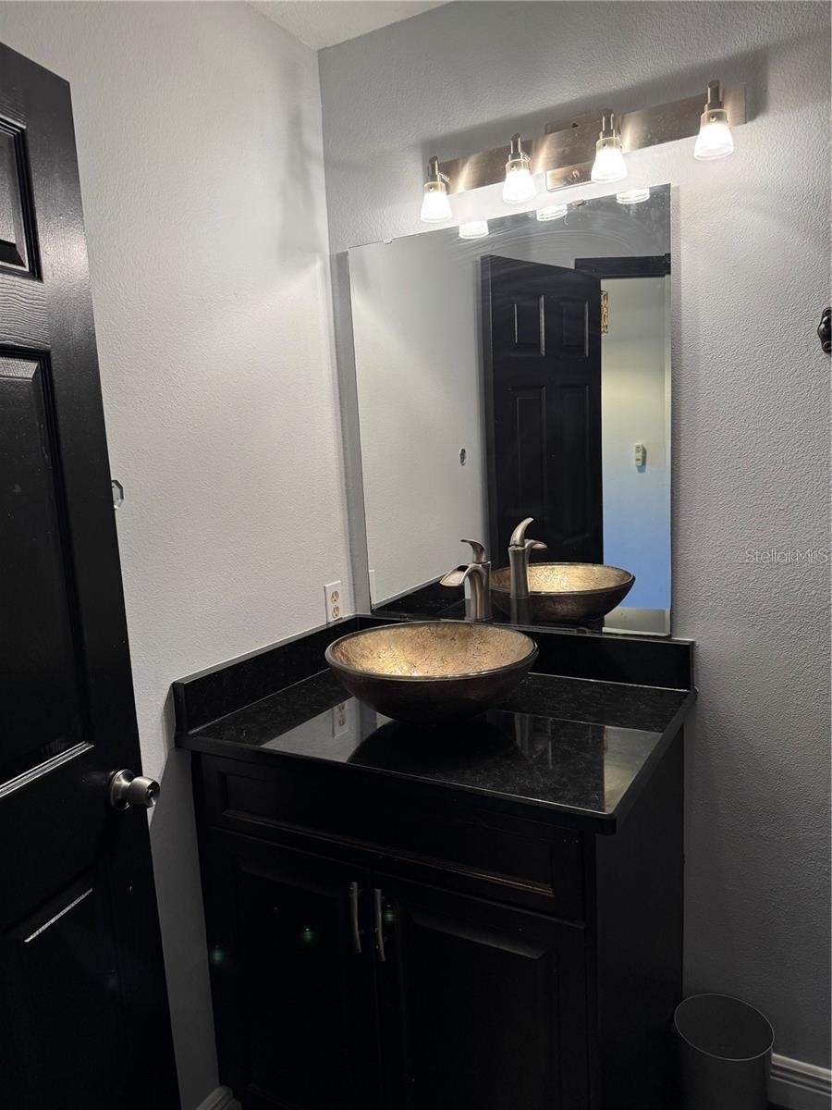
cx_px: 416
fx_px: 769
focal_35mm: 24
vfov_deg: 71.6
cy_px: 555
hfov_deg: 56.8
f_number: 1.78
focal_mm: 6.76
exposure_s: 1/120
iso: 160
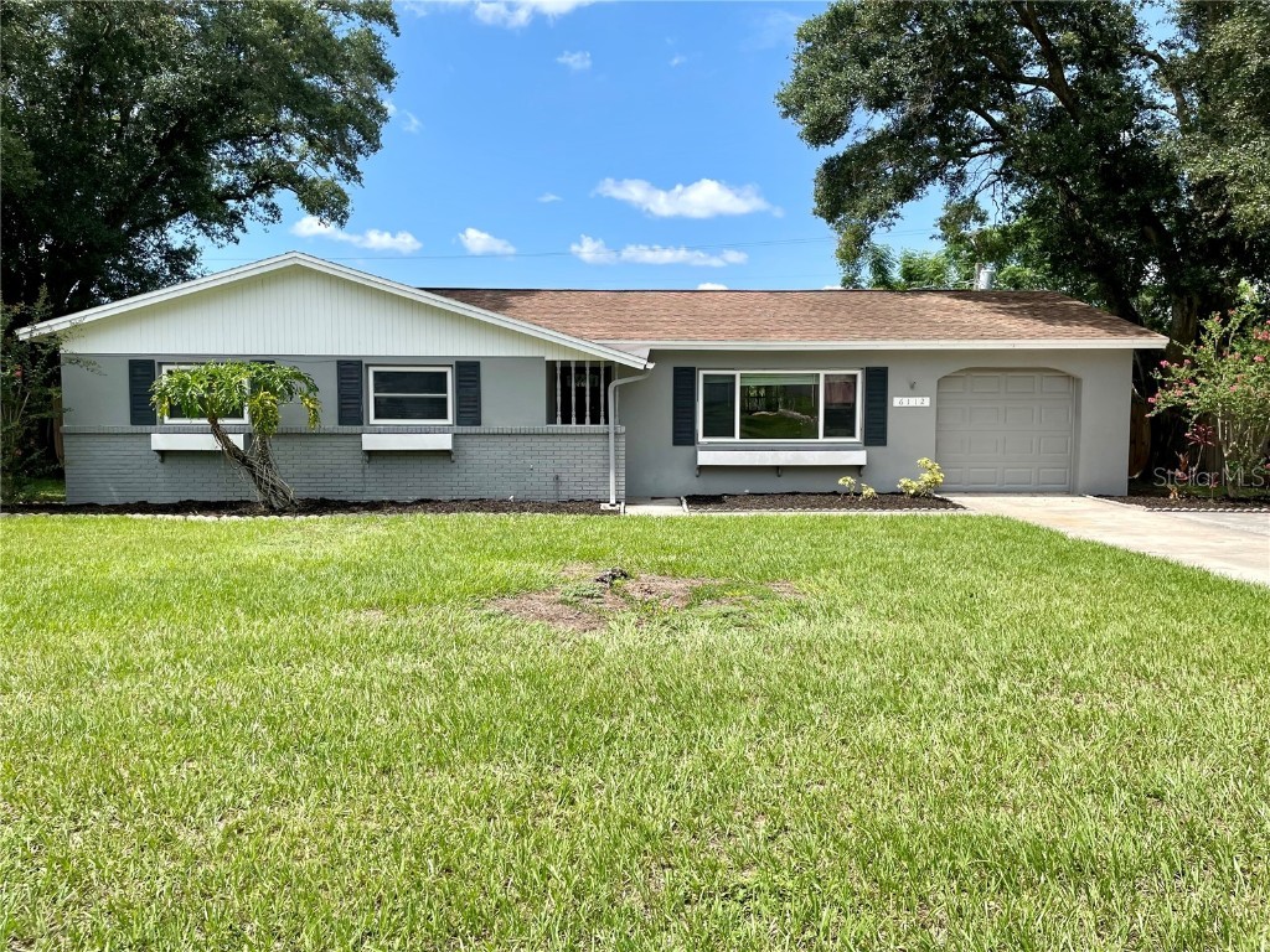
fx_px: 954
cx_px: 635
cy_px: 476
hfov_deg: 67.3
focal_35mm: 26
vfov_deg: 53.1
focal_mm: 4.2
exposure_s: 1/3040
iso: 32
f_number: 1.6
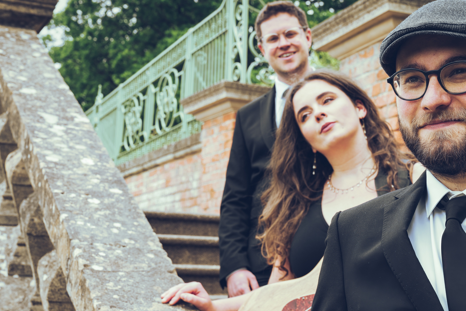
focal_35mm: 71
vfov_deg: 19.1
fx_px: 919
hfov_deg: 28.4
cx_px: 287
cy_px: 214
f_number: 7.1
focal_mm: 43
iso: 250
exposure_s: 1/160
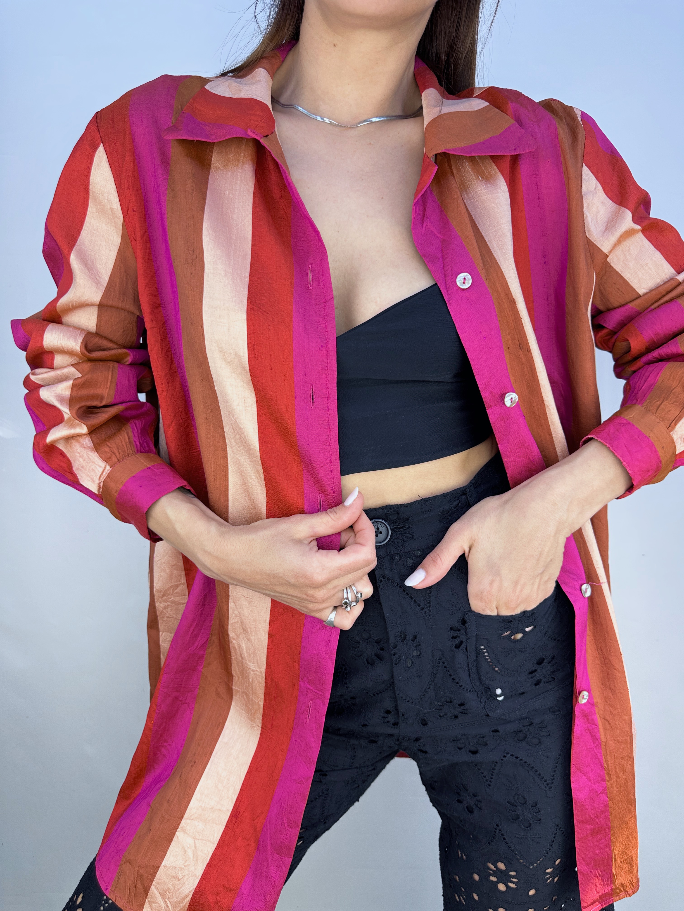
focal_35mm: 24
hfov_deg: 56.8
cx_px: 342
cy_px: 456
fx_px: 632
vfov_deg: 71.6
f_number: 1.78
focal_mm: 6.86
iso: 64
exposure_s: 1/160
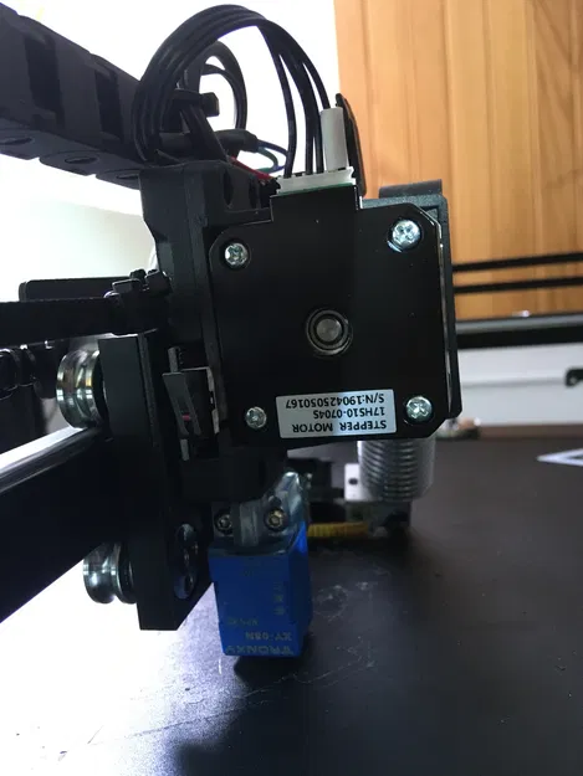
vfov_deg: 61.7
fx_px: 651
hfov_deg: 48.2
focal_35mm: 29
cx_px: 292
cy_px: 388
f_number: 2.2
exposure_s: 1/17
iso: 200
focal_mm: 4.15
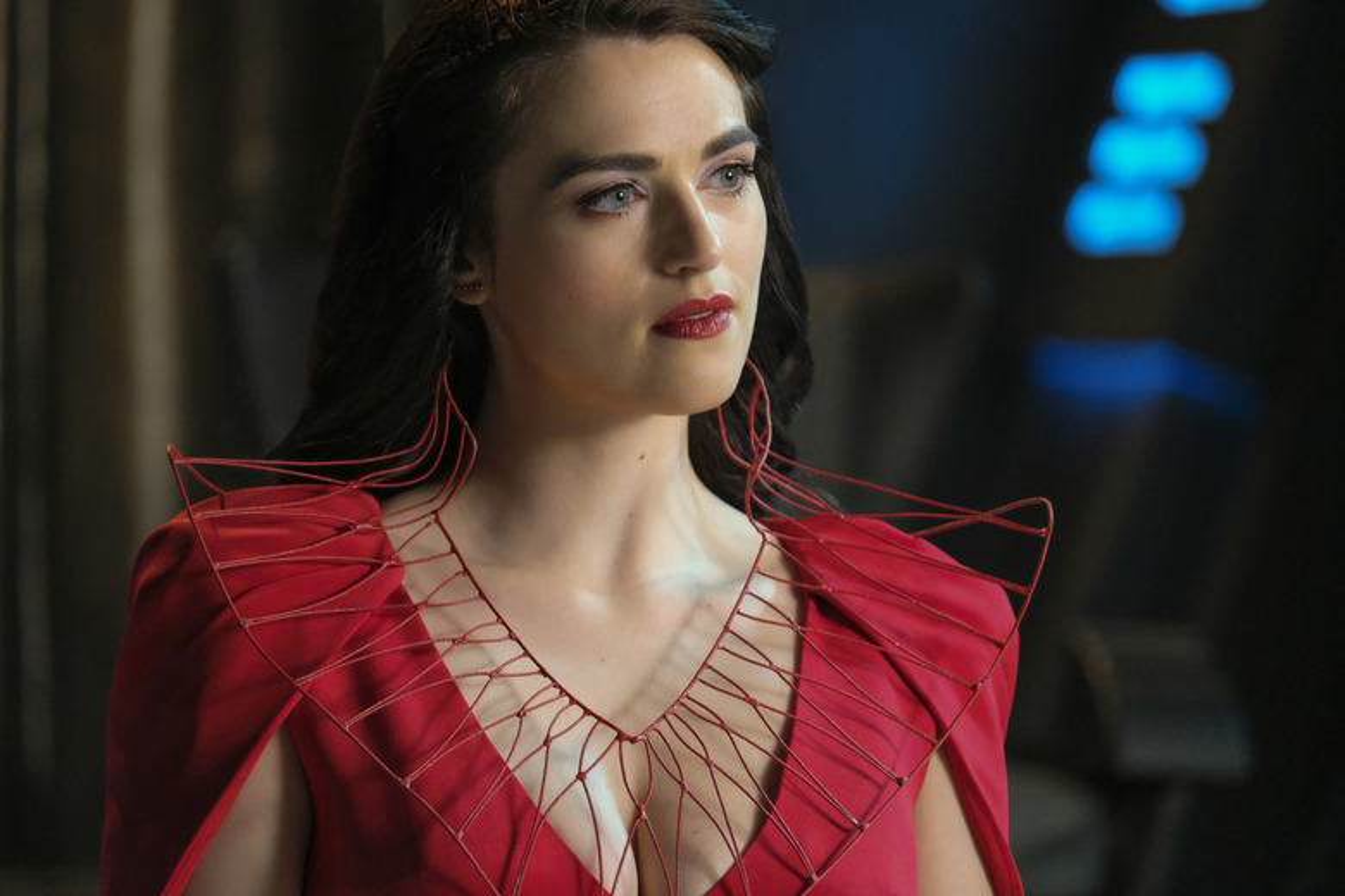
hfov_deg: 9.8
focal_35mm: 210
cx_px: 672
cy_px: 448
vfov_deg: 6.5
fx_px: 7845
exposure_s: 1/60
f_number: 2.8
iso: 6400
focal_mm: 140
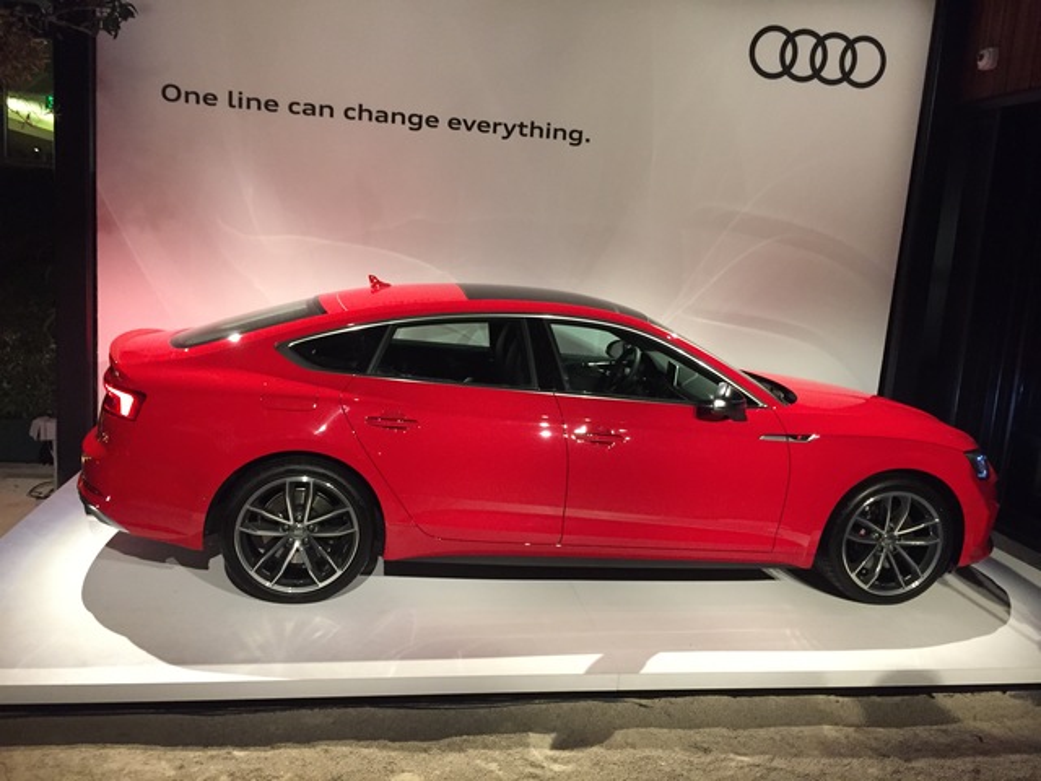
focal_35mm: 29
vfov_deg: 48.2
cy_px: 390
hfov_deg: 61.7
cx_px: 520
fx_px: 872
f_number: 2.2
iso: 250
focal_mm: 4.15
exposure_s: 1/24
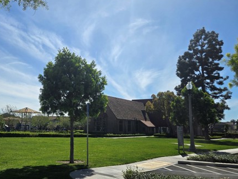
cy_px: 99
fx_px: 234
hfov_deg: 52.9
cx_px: 80
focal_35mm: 34
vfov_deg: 41.8
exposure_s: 1/3737
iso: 25
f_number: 1.8
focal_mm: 5.4
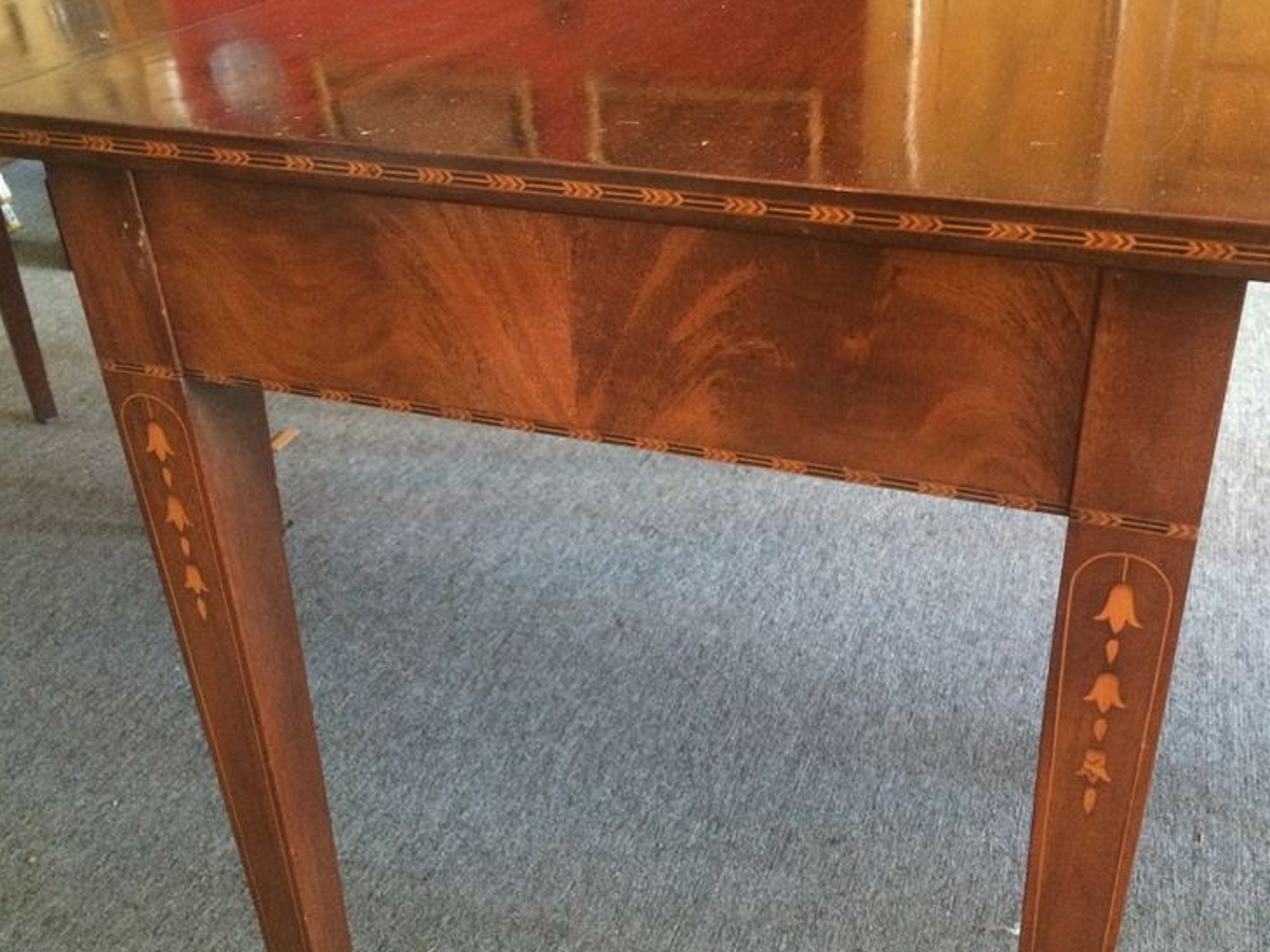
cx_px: 725
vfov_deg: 38.6
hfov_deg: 50.0
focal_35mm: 37
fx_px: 1357
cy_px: 478
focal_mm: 4.12
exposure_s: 1/15
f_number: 2.2
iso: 320
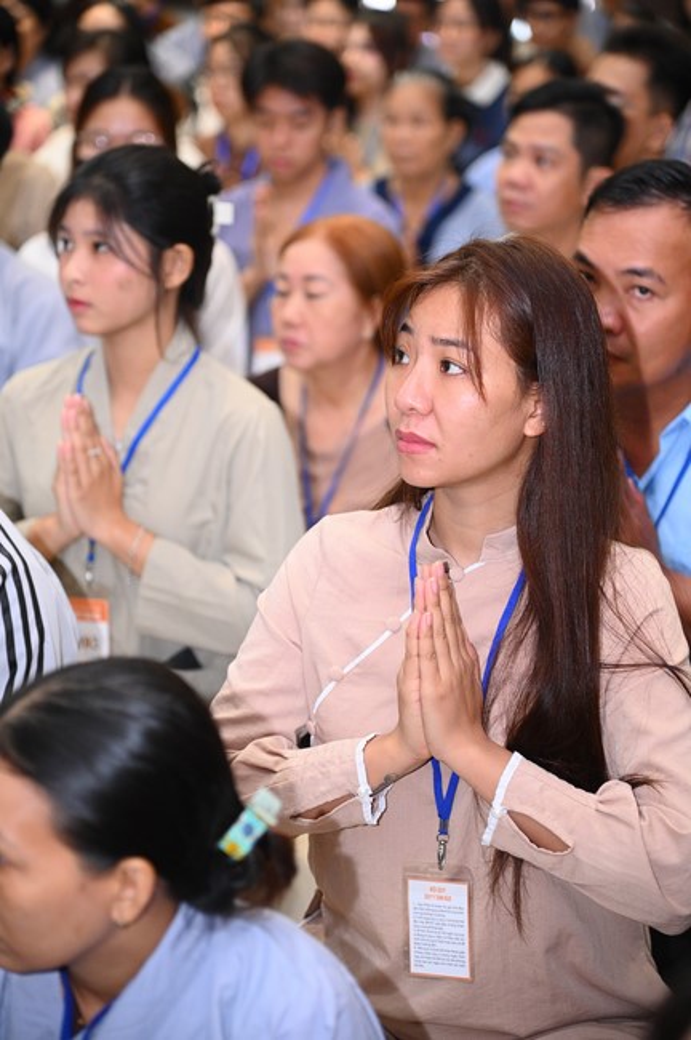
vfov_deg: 17.1
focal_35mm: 120
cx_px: 346
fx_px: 3462
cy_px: 520
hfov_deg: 11.4
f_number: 4
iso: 3200
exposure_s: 1/125
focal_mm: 120
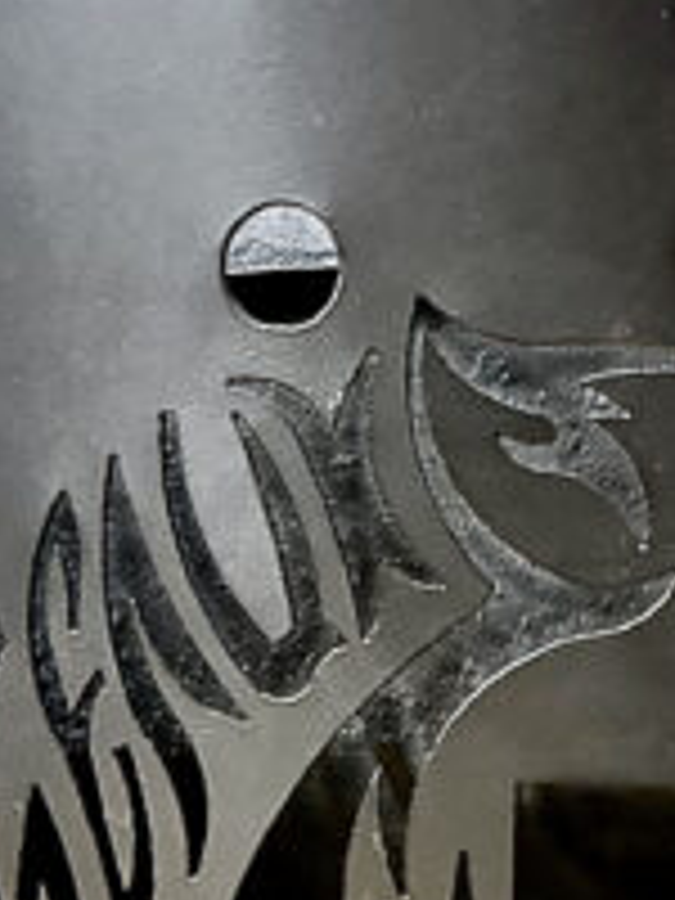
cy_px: 886
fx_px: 2496
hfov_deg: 15.3
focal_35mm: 96
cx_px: 500
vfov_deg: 19.9
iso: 800
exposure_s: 1/40
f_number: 1.78
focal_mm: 6.86
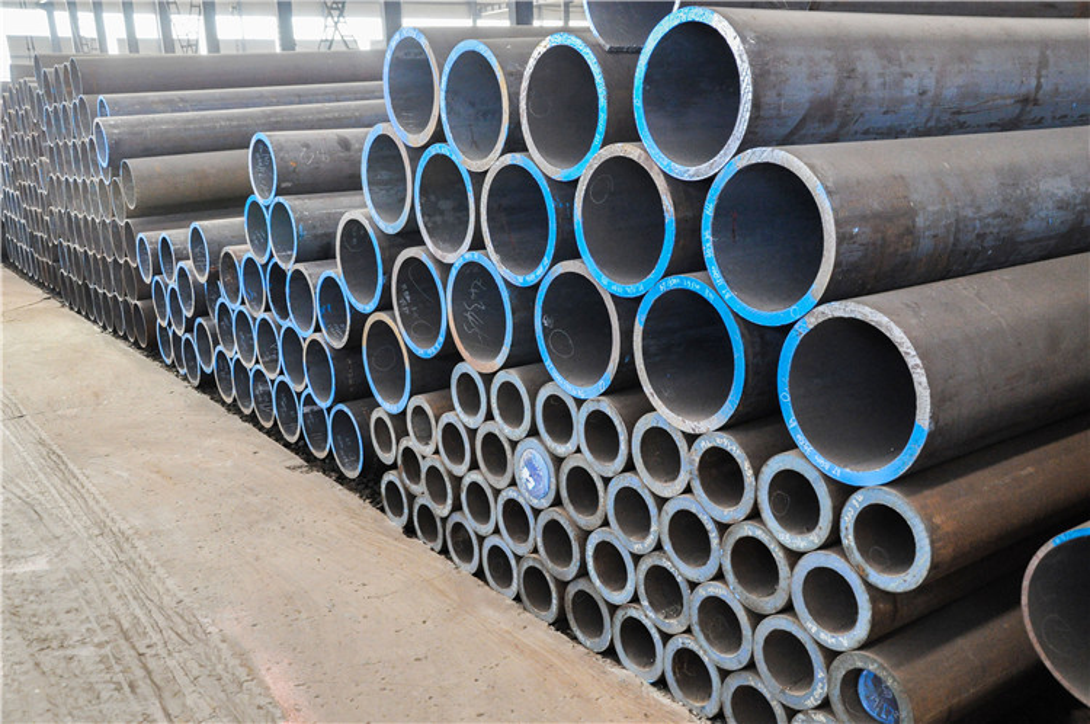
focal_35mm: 36
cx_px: 545
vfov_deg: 36.8
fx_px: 1089
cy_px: 362
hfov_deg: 53.2
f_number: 5.6
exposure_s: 1/80
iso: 1600
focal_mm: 24
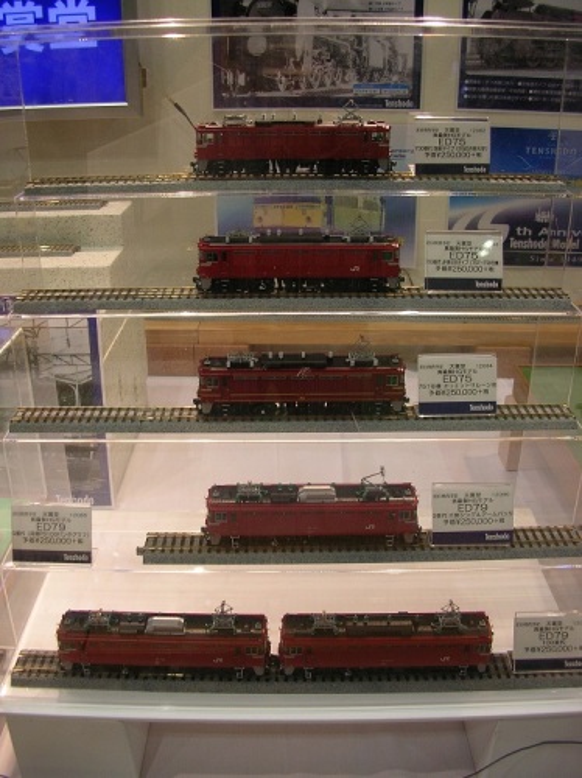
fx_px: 786
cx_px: 291
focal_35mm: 35
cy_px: 389
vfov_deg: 52.7
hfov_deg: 40.6
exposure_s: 1/23.6
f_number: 2.8
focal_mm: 5.8
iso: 50
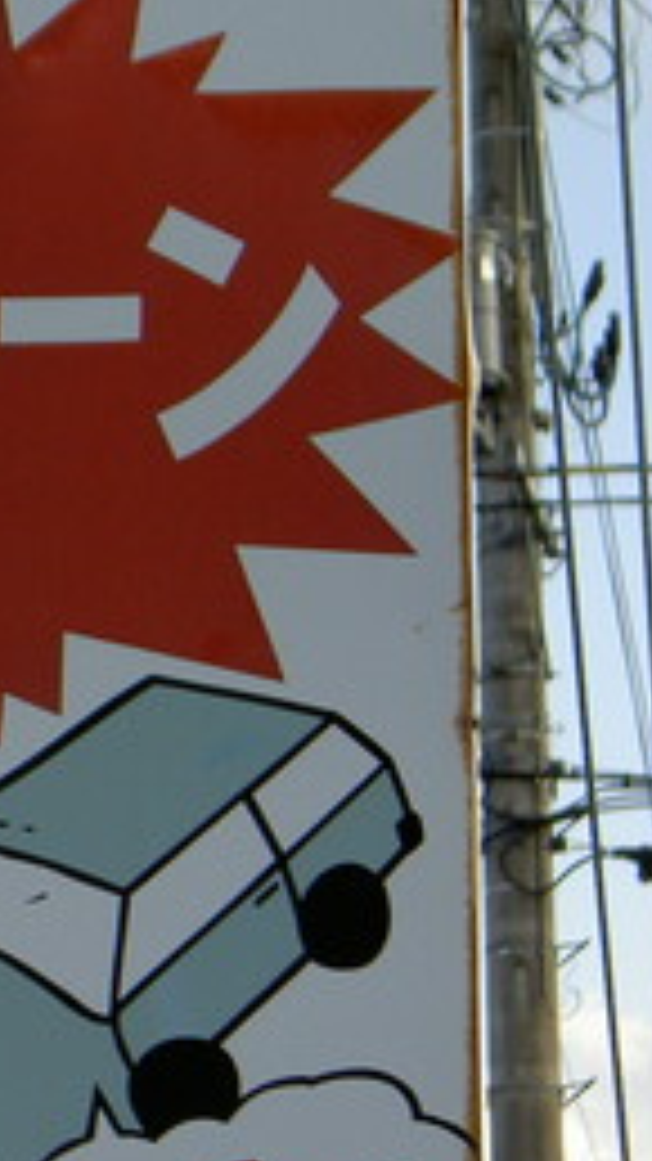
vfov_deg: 12.7
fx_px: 5198
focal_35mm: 169
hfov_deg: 7.1
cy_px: 720
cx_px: -180
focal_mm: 14.7
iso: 50
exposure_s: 1/200
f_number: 4.6
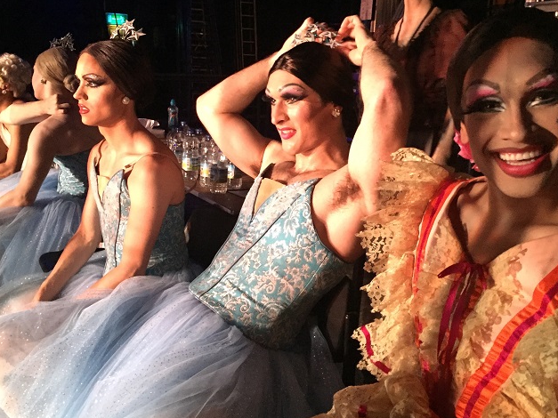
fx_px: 596
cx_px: 267
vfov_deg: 38.6
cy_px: 176
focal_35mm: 37
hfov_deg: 50.1
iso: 400
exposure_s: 1/17
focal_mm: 4.15
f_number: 2.2
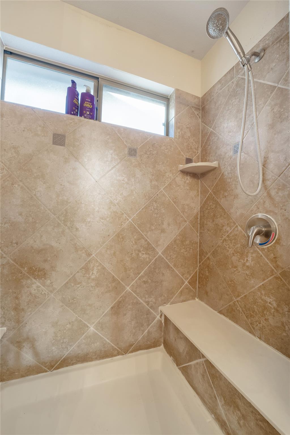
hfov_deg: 81.2
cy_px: 218
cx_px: 145
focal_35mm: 14
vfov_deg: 104.3
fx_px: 169
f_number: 8
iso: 100
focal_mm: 14
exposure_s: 2
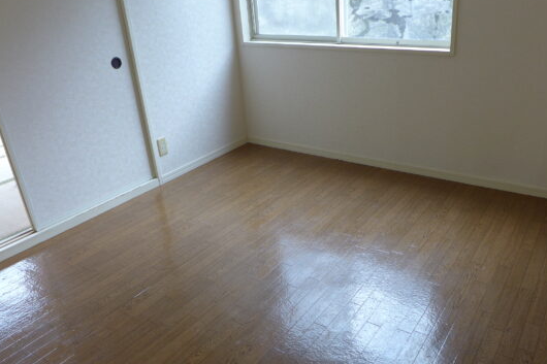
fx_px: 440
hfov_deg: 63.4
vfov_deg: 44.9
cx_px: 314
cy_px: 188
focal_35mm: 29
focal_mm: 4.7
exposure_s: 1/100
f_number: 1.8
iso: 80
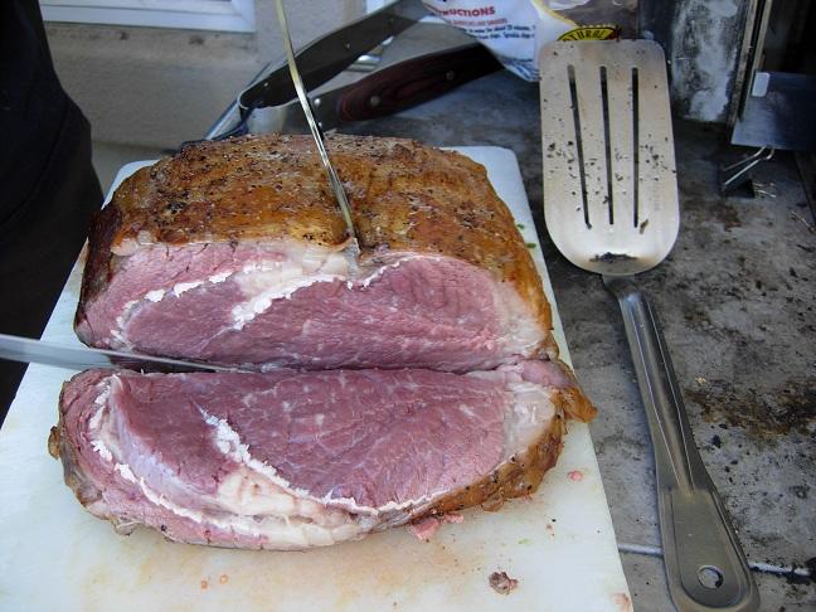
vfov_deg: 39.7
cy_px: 306
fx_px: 849
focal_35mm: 36
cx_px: 408
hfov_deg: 51.4
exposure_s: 1/46.5
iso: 50
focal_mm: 7.5
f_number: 2.7
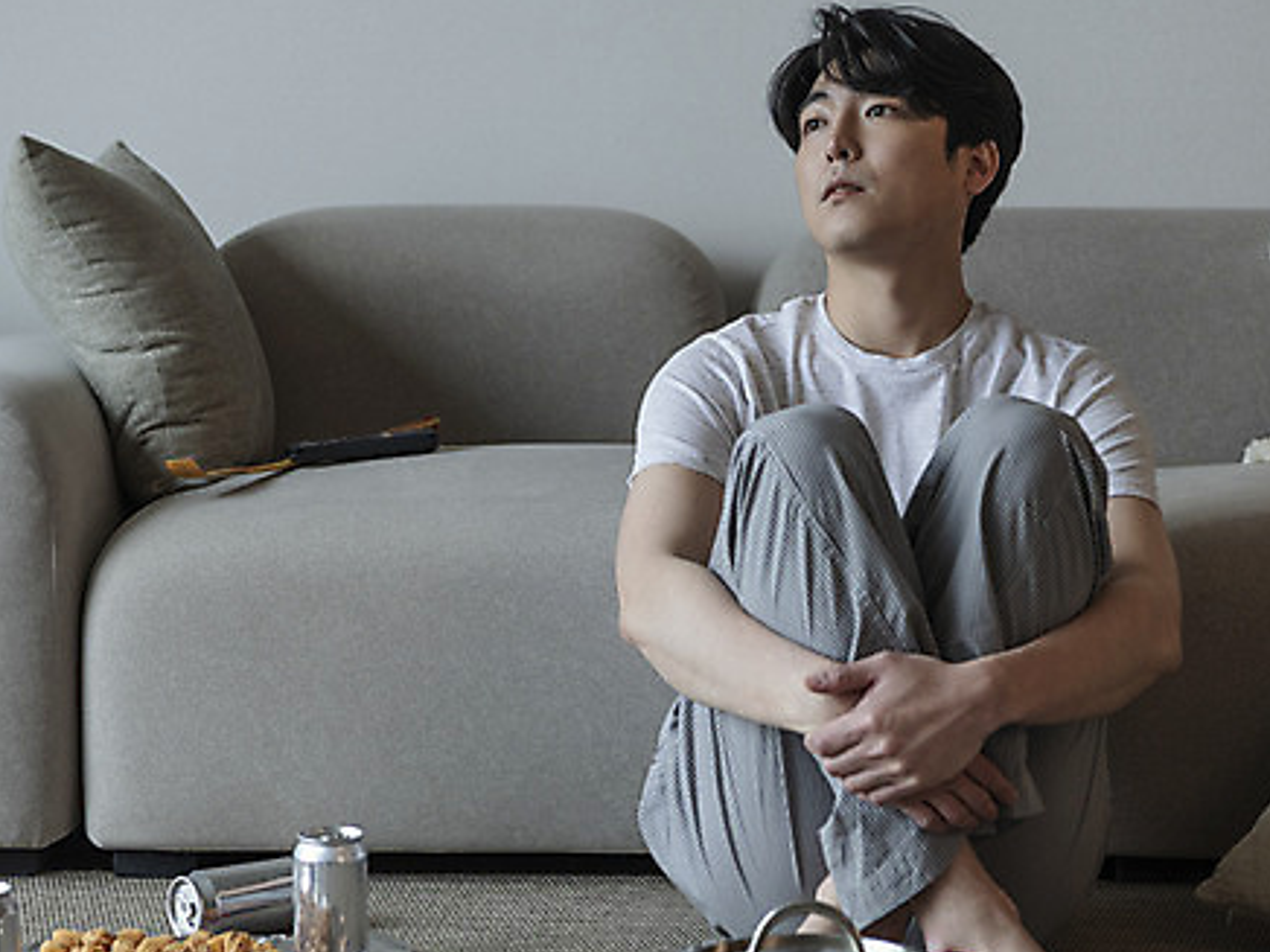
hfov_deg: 22.8
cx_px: 615
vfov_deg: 17.2
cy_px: 405
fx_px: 3155
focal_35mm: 86
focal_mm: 65
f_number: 4.5
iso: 800
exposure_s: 1/125
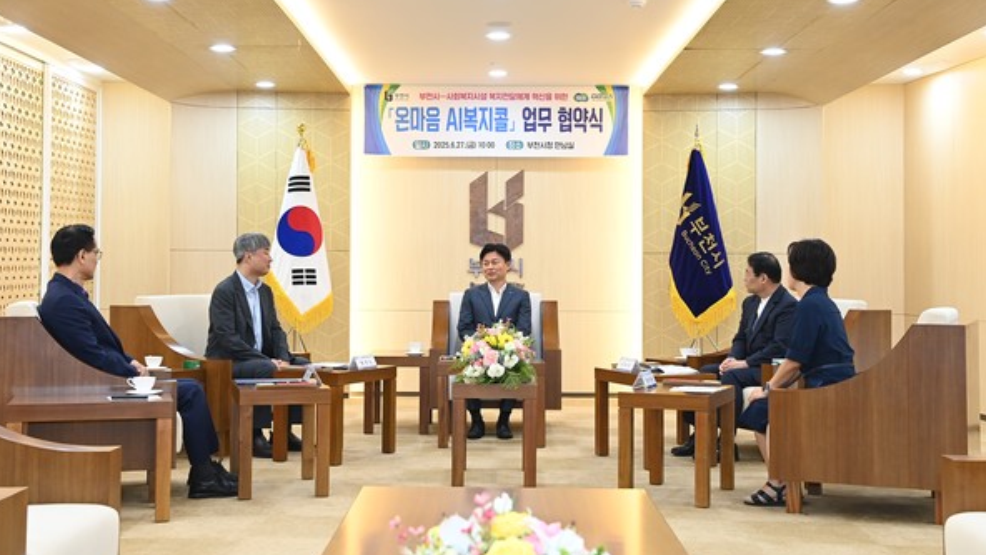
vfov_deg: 23.5
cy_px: 245
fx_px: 1333
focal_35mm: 51
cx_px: 490
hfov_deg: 40.6
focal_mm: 48
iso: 2500
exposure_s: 1/125
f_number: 6.3
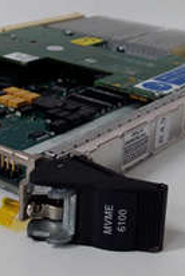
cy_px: 101
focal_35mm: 68
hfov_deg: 20.1
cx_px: 95
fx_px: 522
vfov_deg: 29.5
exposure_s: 1/33
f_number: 2
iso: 294
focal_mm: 3.79
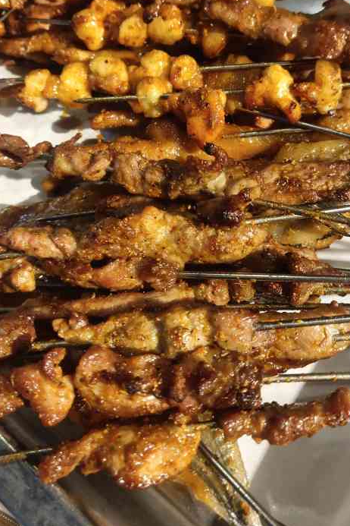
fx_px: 612
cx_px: 202
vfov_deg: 45.8
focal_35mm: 42
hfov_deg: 31.8
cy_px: 185
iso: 347
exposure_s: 1/33
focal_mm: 4.35
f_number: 1.8
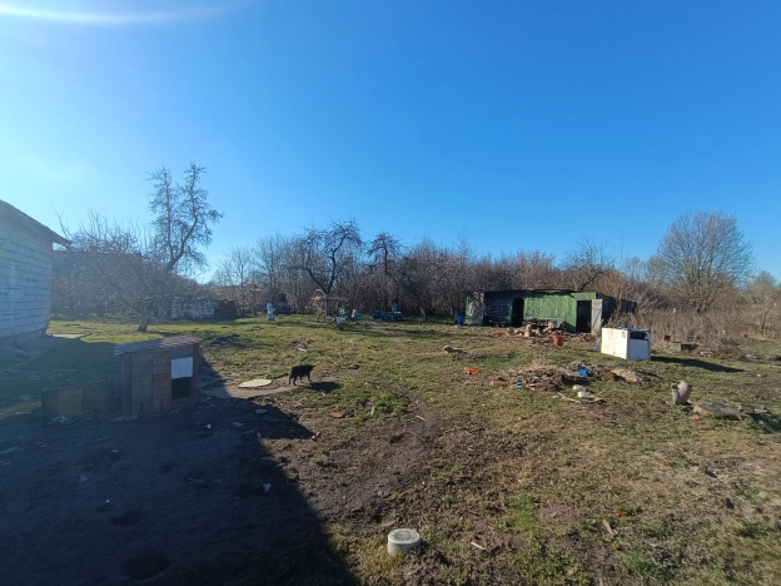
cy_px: 293
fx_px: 361
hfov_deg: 94.5
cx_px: 390
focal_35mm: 16
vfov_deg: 78.1
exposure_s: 1/1011
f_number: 2.2
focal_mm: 1.66
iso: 52
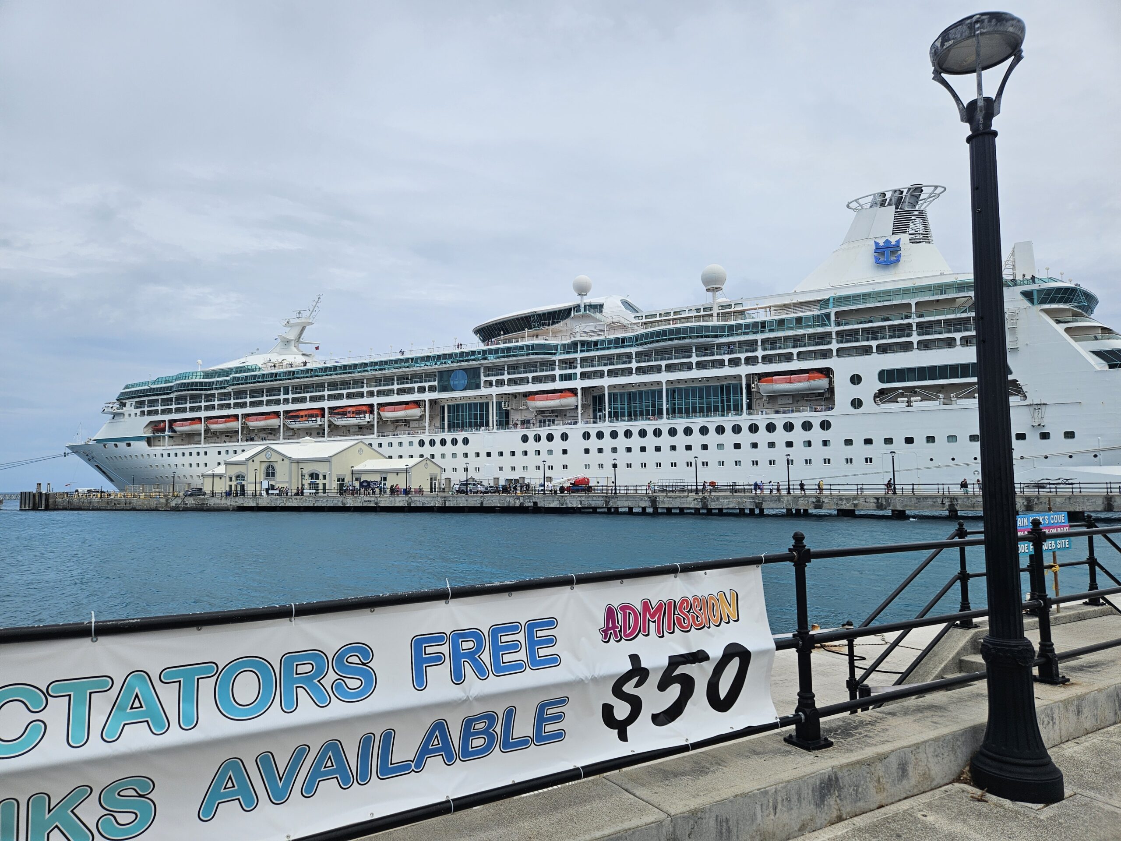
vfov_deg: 58.9
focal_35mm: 23
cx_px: 560
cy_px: 420
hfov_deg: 73.9
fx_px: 745
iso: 25
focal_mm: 5.4
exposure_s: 1/4469
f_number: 1.8
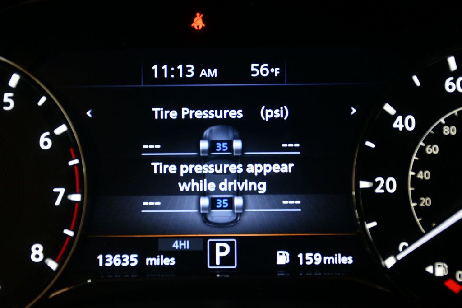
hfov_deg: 30.1
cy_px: 154
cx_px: 231
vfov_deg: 20.3
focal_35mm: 67
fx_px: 860
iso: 1400
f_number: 4.5
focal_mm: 45
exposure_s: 1/125
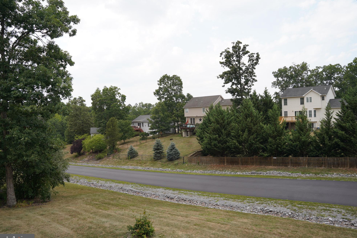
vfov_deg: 51.3
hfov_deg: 71.5
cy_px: 123
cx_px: 180
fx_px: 248
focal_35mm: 25
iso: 100
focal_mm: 24
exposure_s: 1/250
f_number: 4.5
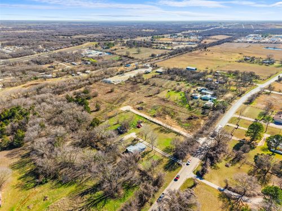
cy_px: 106
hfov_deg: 71.6
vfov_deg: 56.8
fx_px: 196
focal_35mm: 24
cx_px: 141
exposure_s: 1/3200
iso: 200
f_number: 1.8
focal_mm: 8.67
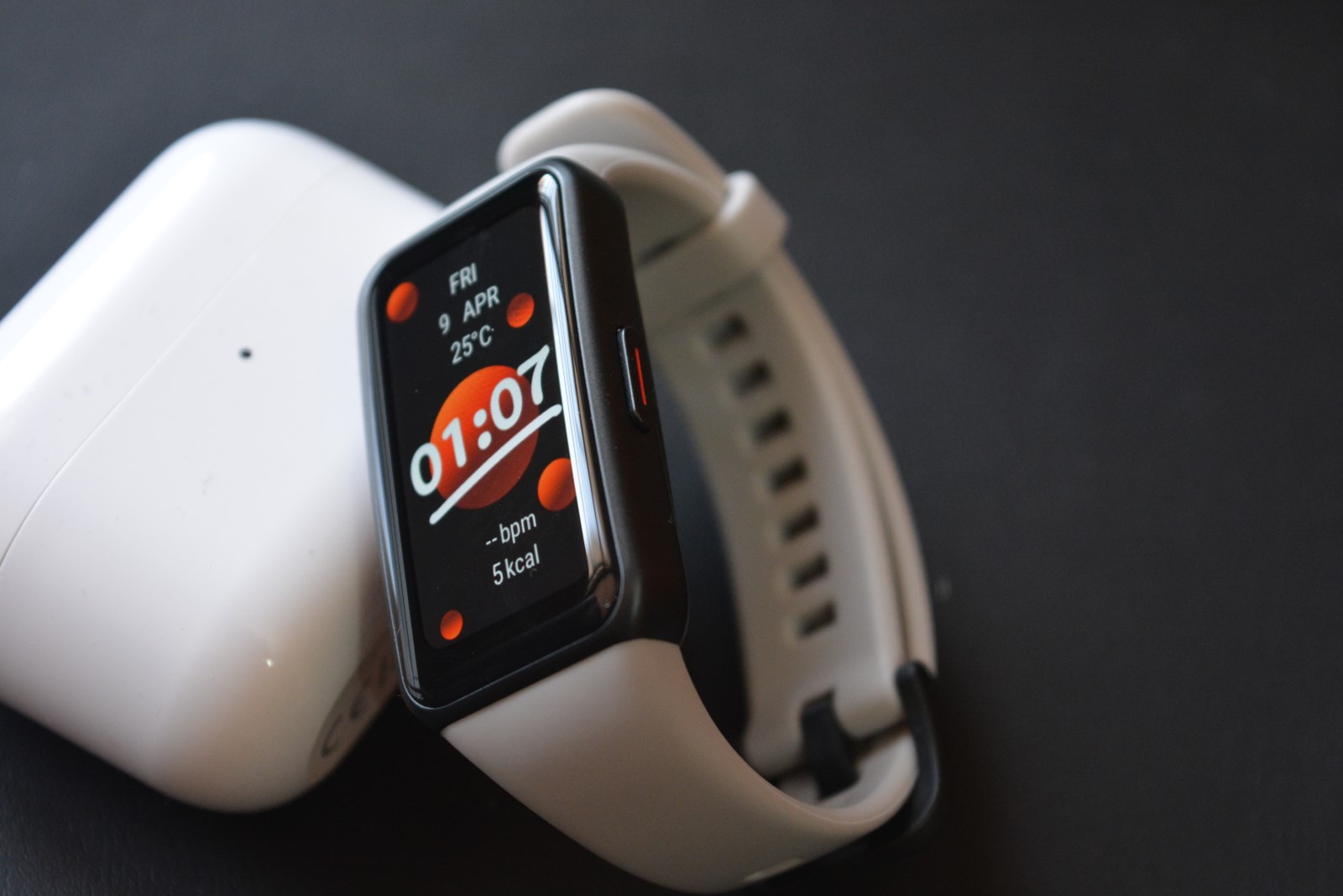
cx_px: 667
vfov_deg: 16.4
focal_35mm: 84
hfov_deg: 24.3
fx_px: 3115
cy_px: 444
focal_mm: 55
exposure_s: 1/40
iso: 1600
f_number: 5.6
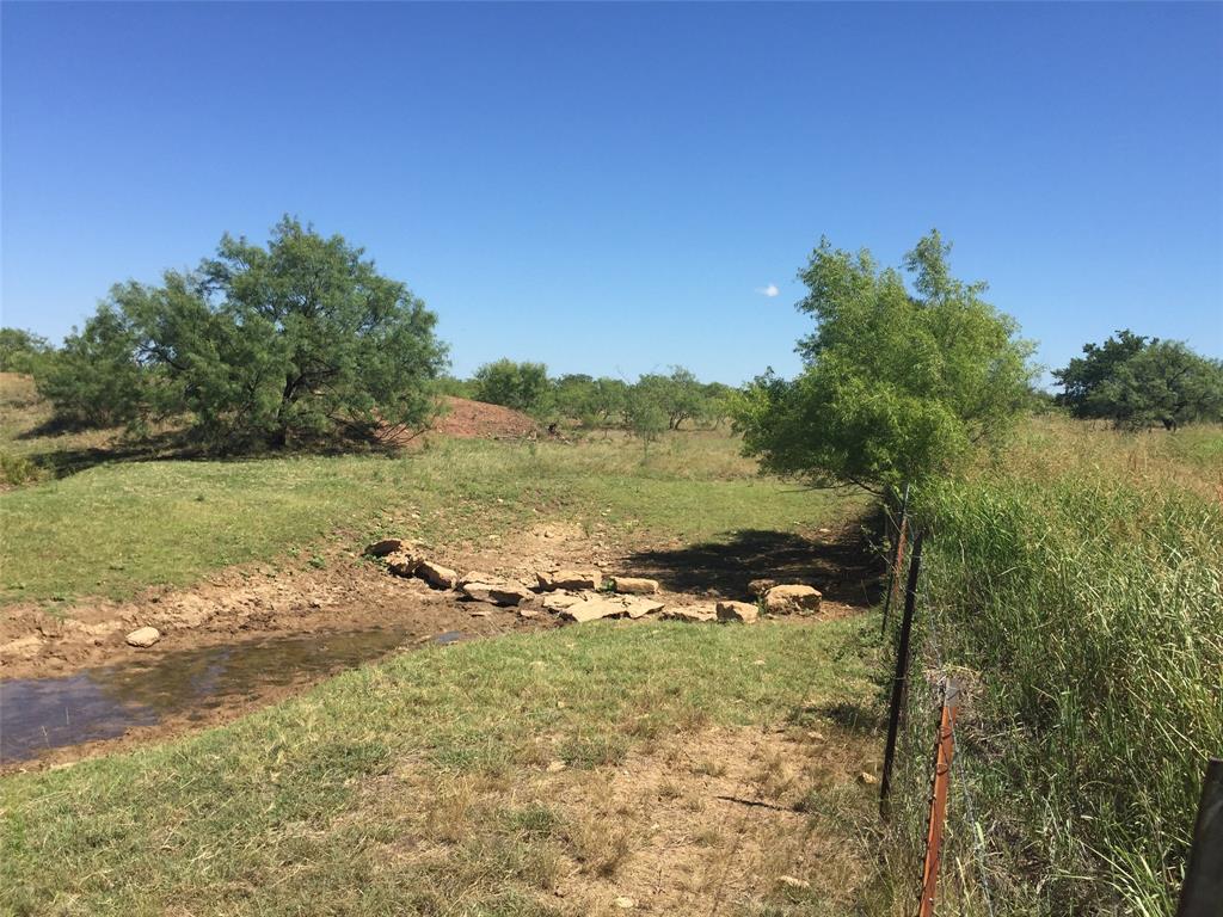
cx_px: 612
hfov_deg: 61.7
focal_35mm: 29
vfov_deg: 48.2
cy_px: 458
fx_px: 1025
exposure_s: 1/1980
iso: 32
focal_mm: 4.15
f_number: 2.2
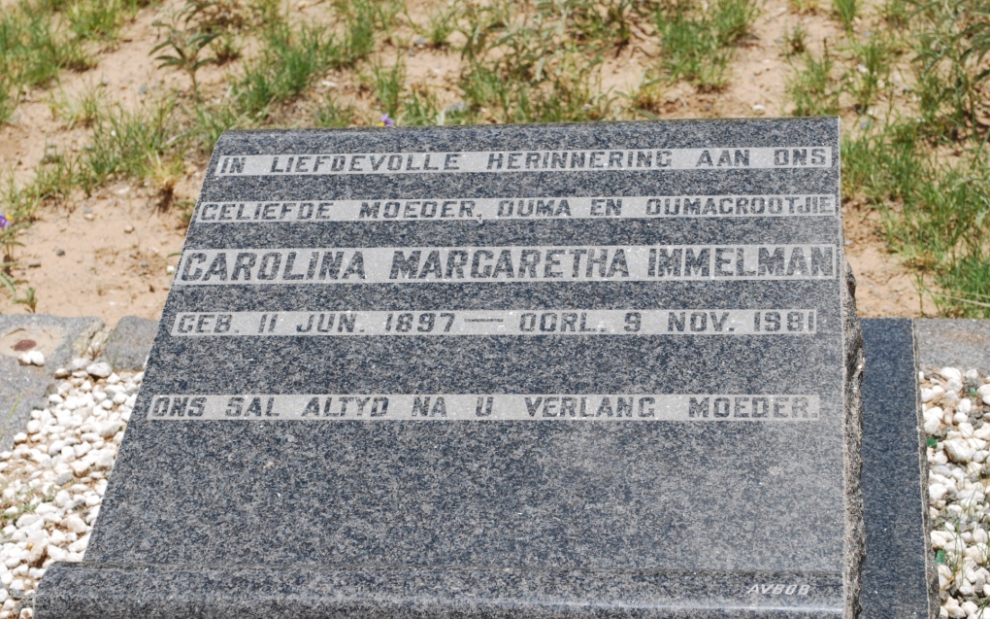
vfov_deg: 15.4
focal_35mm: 85
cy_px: 298
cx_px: 496
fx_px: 2280
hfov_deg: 24.5
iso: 100
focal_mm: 55
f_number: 9
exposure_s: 1/250
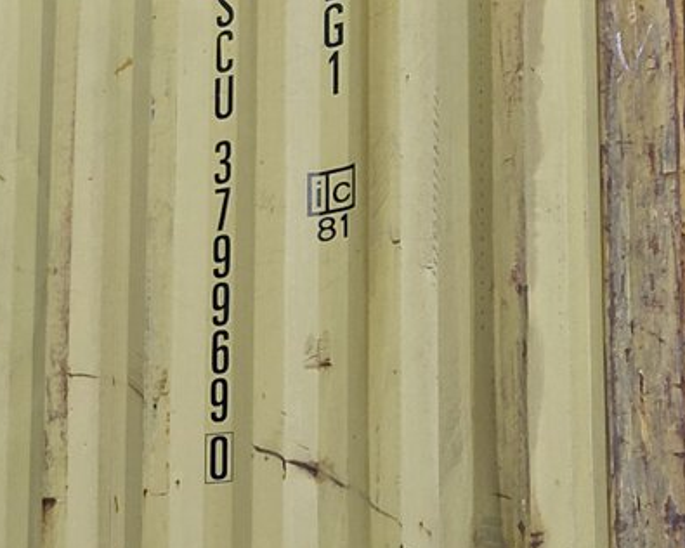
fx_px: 1804
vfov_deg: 17.1
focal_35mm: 89
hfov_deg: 20.7
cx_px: -24
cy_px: 479
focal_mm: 4.69
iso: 320
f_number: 1.8
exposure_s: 1/25
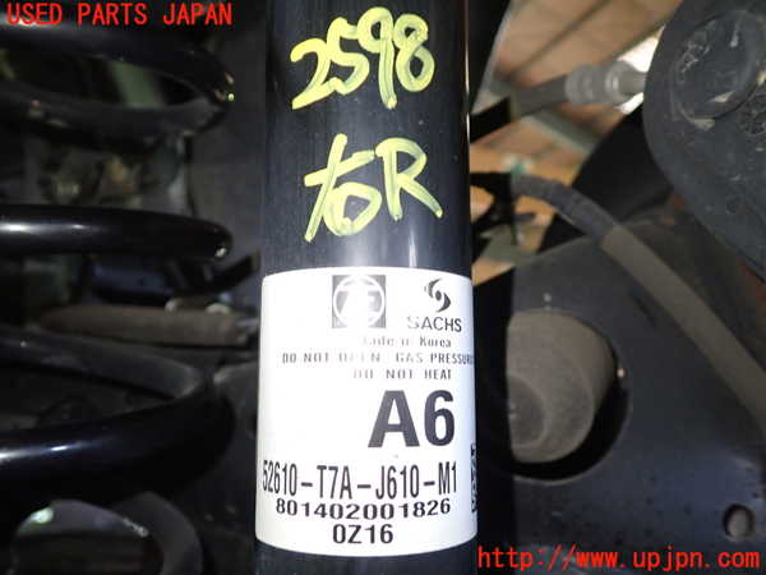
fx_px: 664
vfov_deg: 46.8
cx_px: 383
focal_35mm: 30
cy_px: 288
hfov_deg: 60.0
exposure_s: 1/30
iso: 400
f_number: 2.3
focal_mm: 5.4
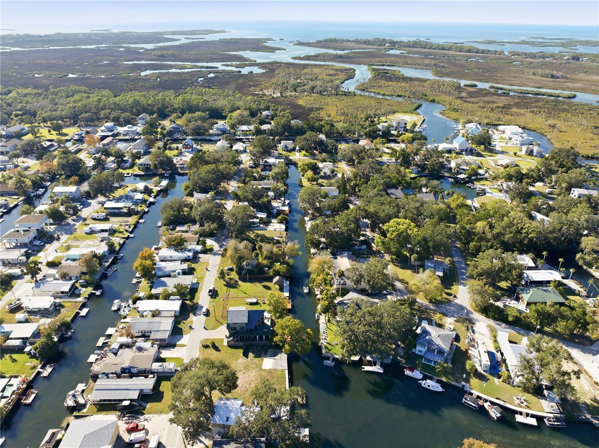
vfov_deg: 56.7
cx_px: 300
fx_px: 415
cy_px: 224
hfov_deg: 71.6
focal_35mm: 24
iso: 410
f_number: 2.8
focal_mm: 12.3
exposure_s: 1/2000
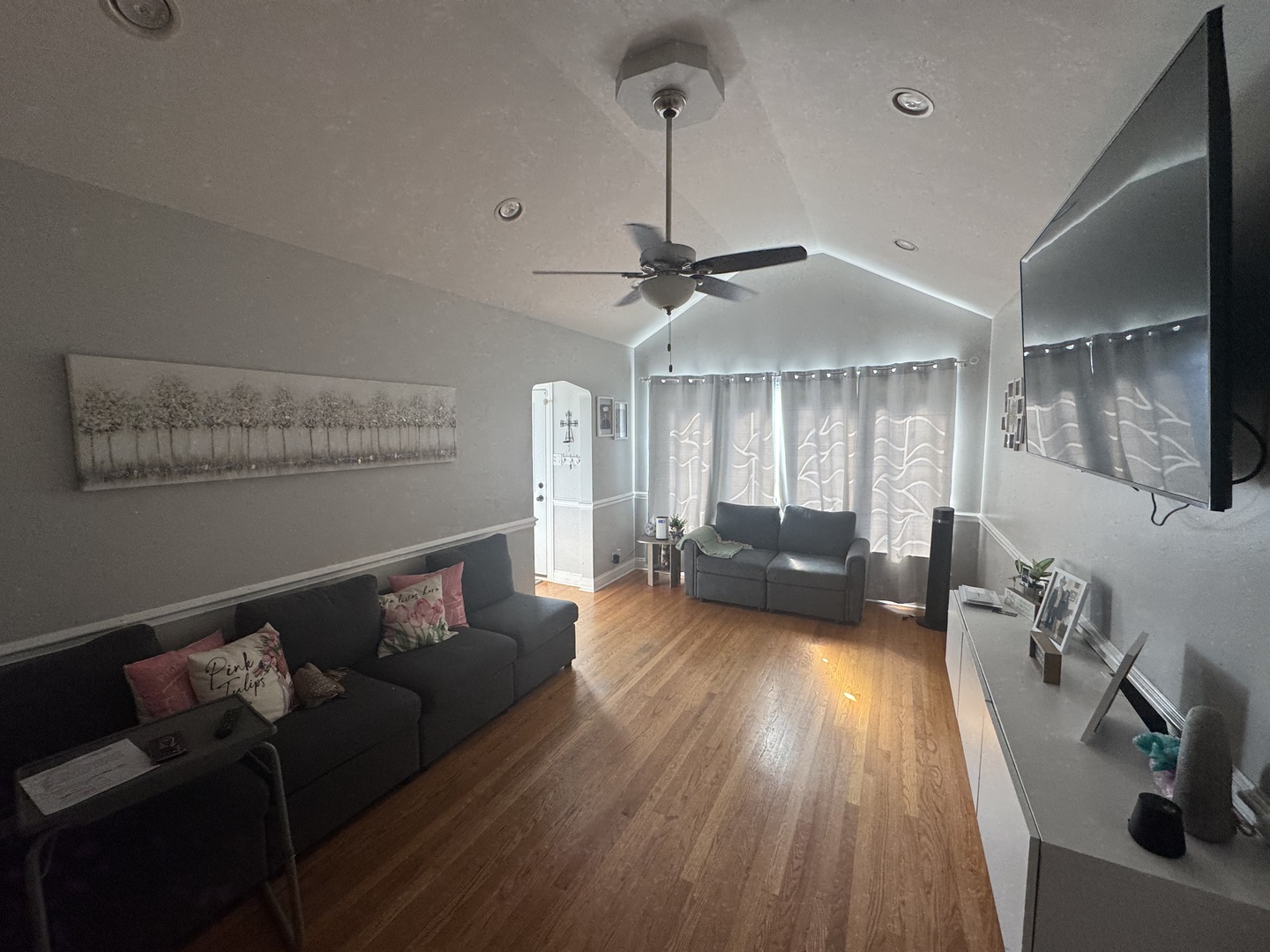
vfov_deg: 85.7
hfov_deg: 102.1
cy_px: 476
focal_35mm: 14
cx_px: 635
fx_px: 514
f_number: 2.2
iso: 160
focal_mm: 2.22
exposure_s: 1/99
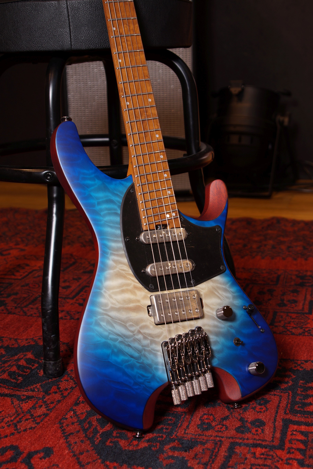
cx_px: 156
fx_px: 685
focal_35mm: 52
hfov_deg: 25.8
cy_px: 234
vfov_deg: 37.9
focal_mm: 35
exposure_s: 1/13
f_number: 5
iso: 100
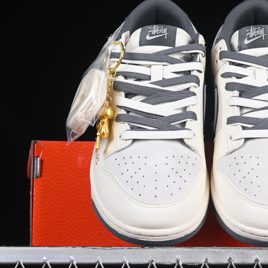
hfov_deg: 15.3
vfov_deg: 15.4
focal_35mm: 113
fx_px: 990
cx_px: 208
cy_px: 149
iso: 160
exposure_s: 1/80
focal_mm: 50
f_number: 8
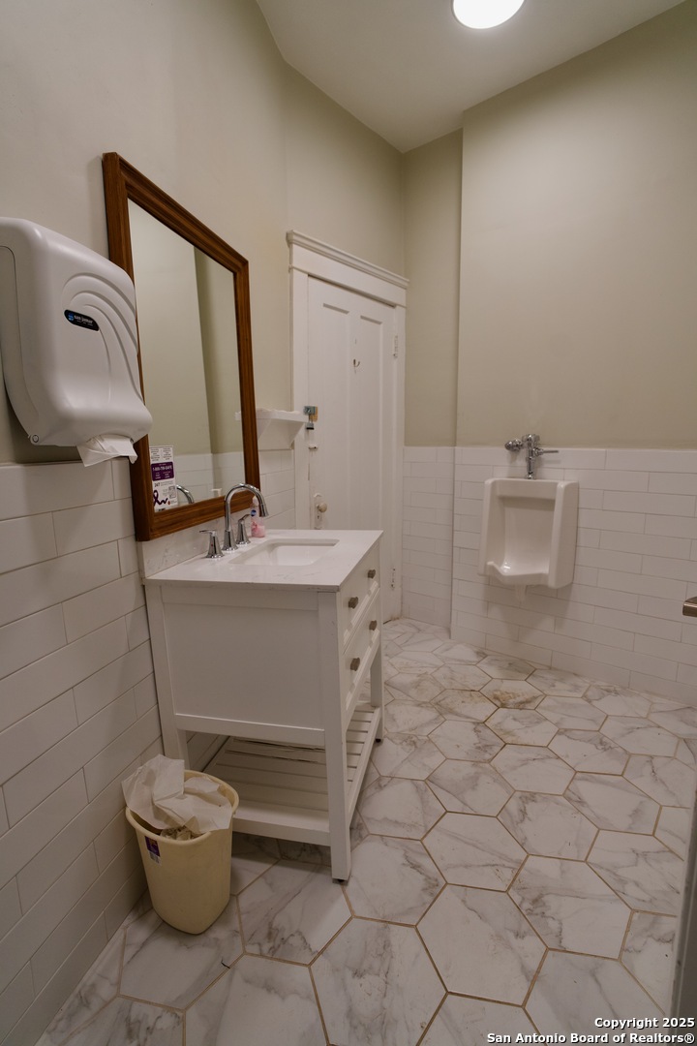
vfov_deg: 96.7
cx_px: 348
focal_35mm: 16
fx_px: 465
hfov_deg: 73.7
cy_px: 523
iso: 800
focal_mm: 16
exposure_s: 1/160
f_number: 4
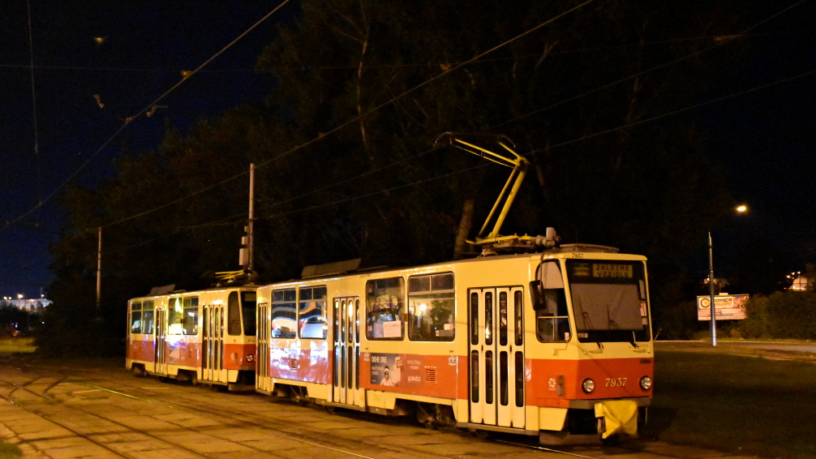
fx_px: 1039
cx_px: 407
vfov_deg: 24.9
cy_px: 267
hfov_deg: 42.9
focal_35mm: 48
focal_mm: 30
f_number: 4.2
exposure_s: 1/10
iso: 12800
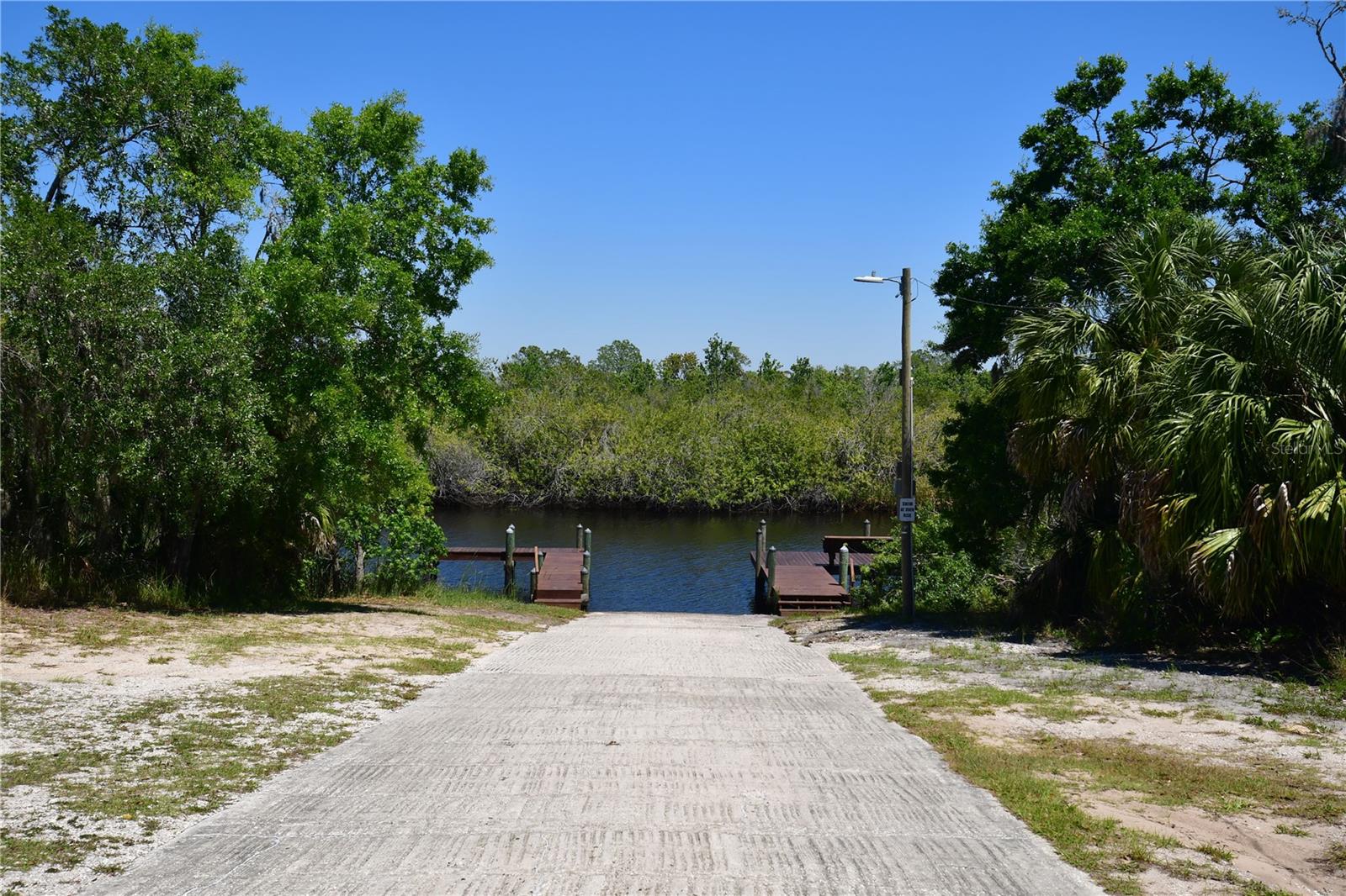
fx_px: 1346
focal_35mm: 36
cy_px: 448
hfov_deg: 53.1
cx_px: 673
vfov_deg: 36.9
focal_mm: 24
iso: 100
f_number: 9
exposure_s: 1/250
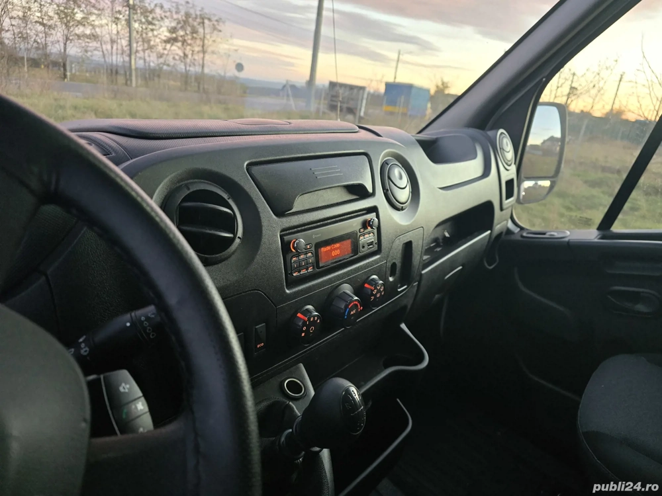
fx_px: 440
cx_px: 331
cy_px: 248
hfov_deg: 73.9
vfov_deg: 58.9
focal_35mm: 23
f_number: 1.7
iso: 800
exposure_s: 1/120
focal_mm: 6.3
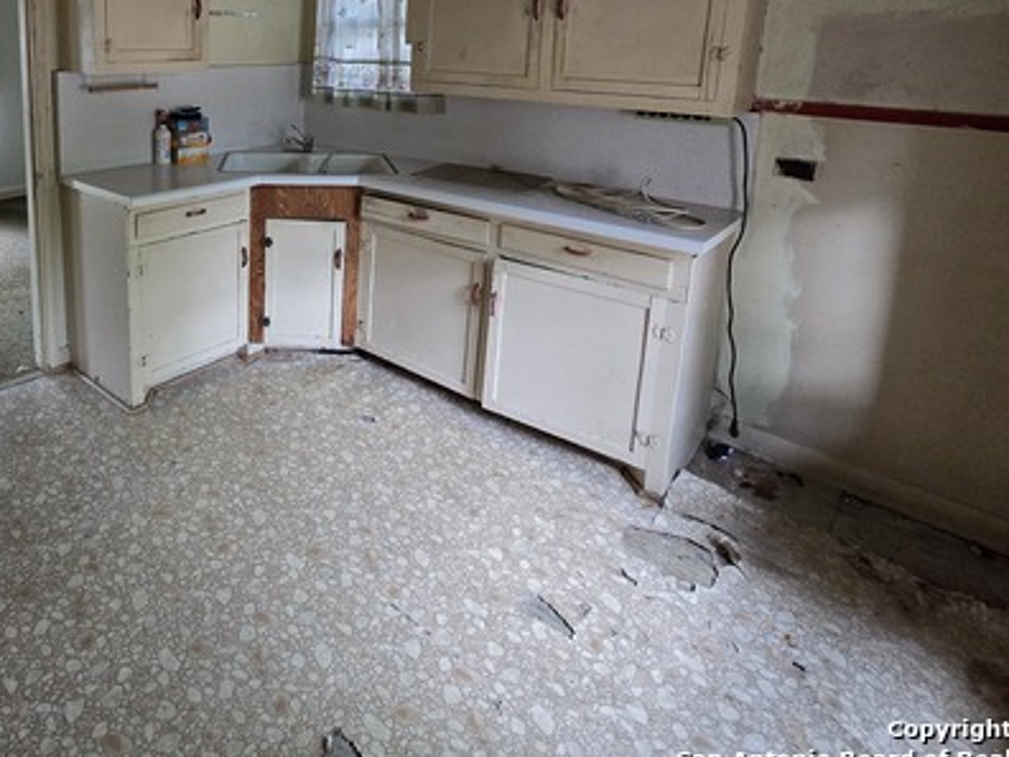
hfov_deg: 74.4
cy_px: 163
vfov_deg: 59.0
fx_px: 612
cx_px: 275
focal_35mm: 21
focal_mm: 2.2
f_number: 2.2
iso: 500
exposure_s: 1/60
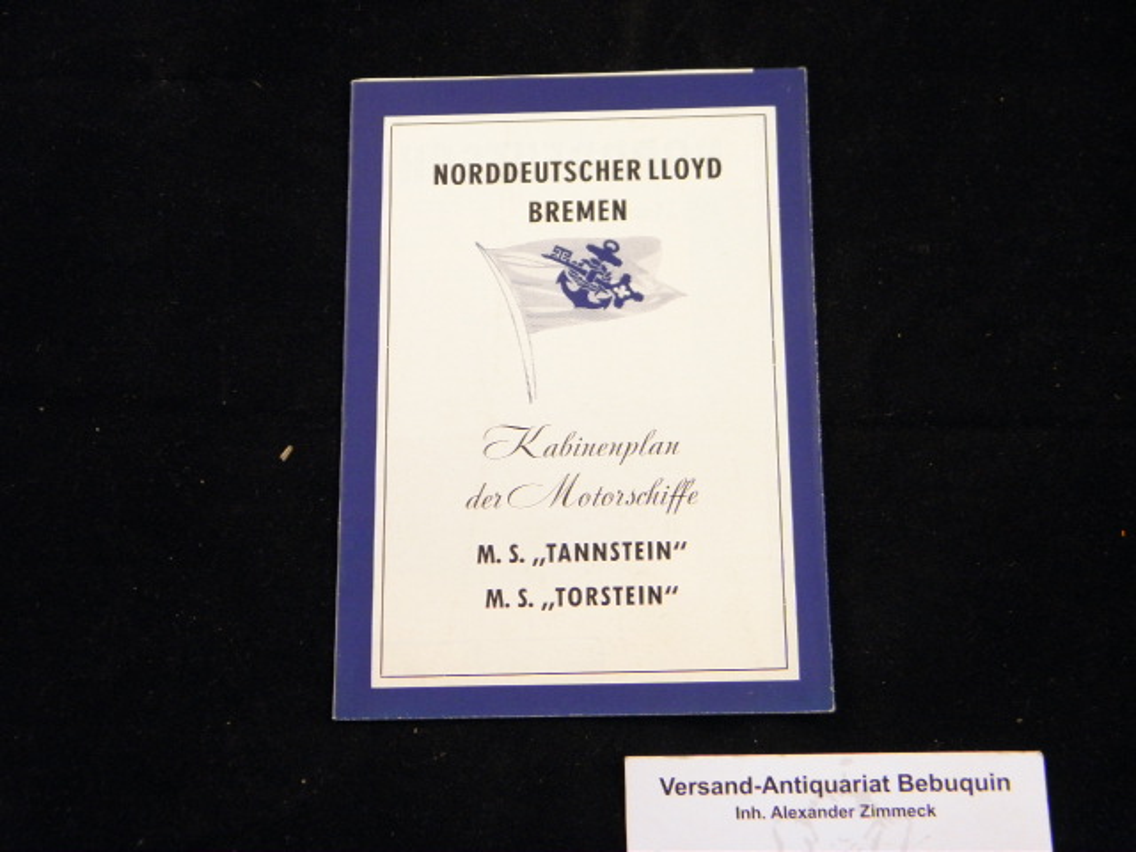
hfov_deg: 32.7
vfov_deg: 24.8
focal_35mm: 59
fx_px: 1936
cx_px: 568
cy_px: 426
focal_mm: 10.6
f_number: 4.1
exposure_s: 1/50
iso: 250
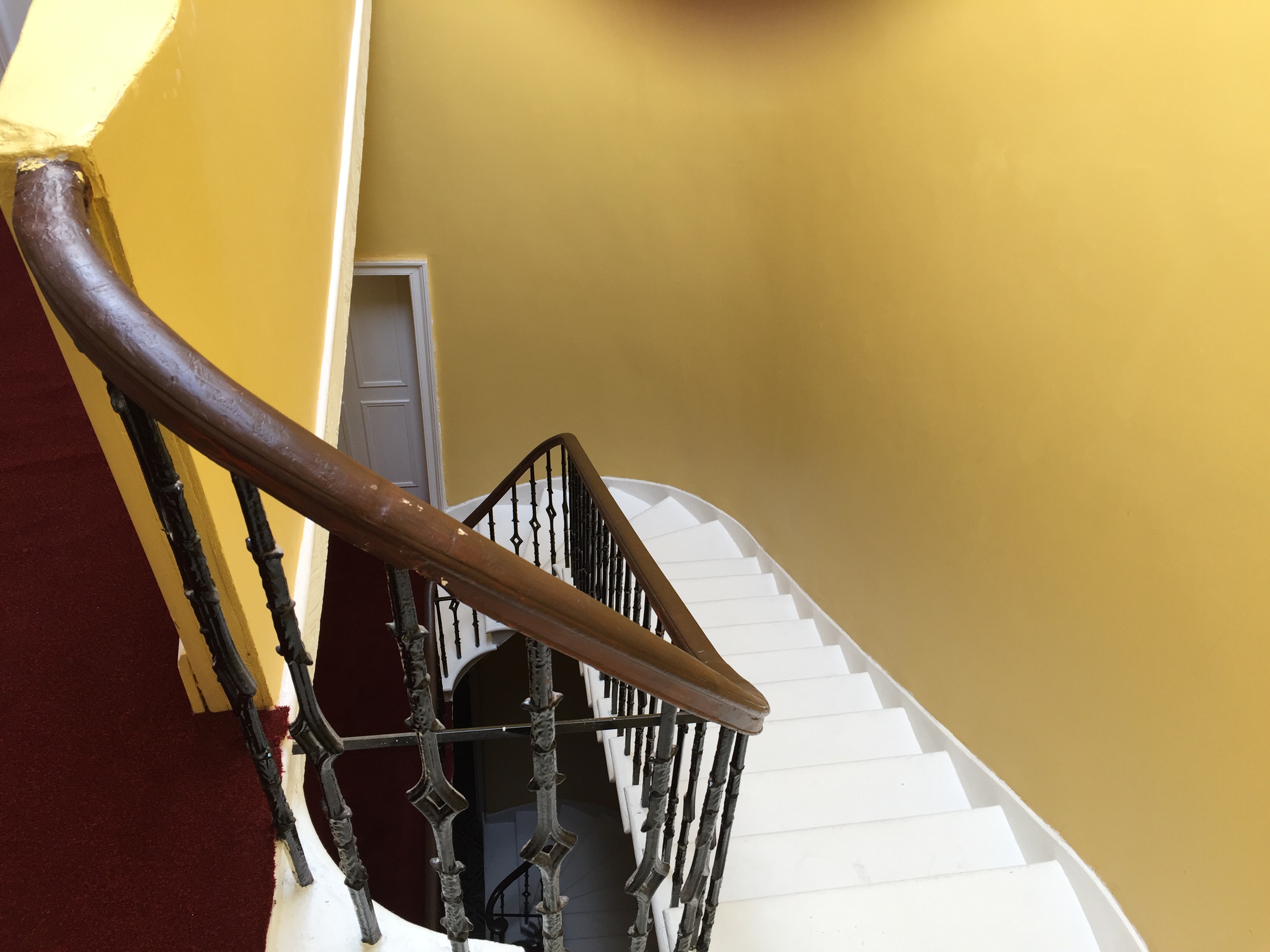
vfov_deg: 48.2
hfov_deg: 61.7
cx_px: 635
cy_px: 476
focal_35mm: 29
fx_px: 1064
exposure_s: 1/100
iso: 40
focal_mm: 4.15
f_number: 2.2
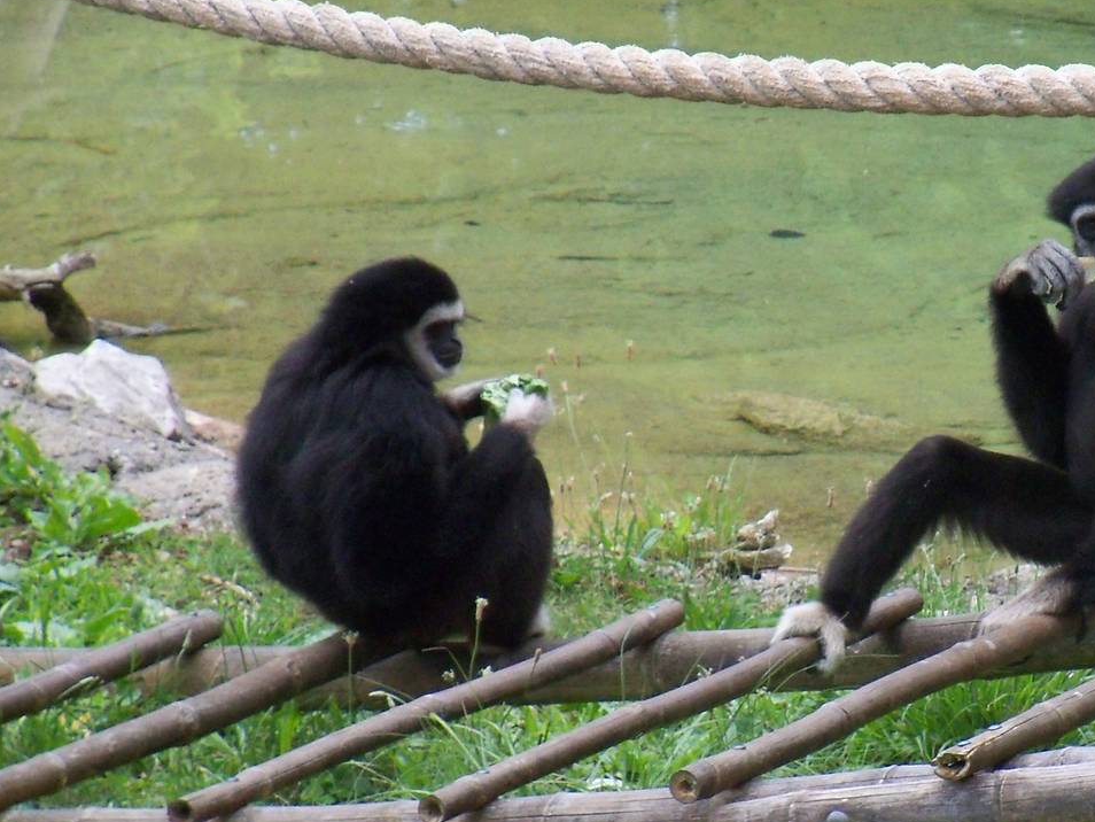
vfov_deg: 4.3
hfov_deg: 5.7
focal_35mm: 347
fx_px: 10979
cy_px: 370
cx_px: 899
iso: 400
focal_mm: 36.6
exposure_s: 1/800
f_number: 4.4
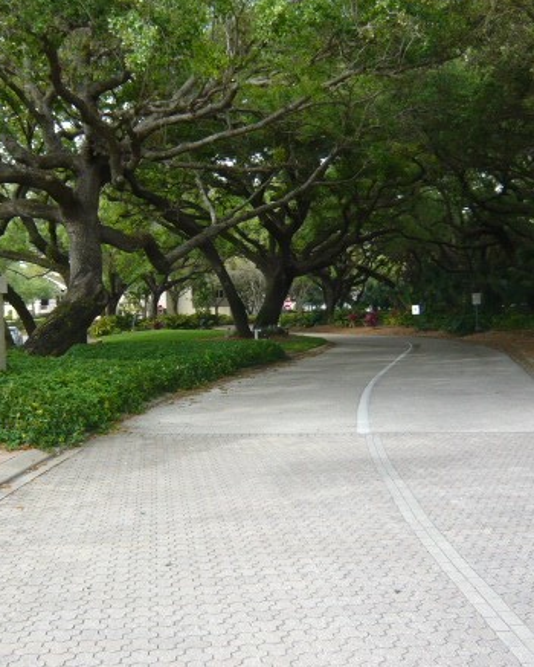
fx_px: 790
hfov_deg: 37.3
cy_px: 363
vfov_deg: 45.7
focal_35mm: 40
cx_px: 243
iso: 100
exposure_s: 1/200
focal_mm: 4.6
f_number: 2.8
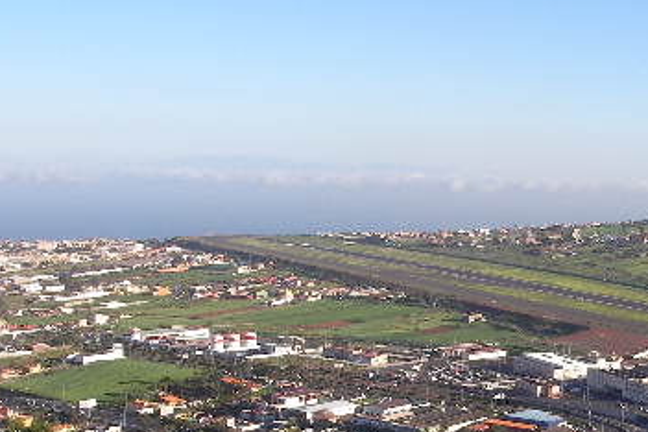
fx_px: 1296
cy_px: 414
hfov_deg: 27.5
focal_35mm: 72
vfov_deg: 18.5
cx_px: 513
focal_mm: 6.3
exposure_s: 1/195
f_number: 6.6
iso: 50
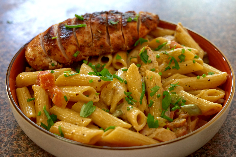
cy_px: 78
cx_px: 117
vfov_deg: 22.3
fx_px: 400
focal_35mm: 61
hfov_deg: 32.9
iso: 4000
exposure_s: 1/100
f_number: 7.1
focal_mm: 60
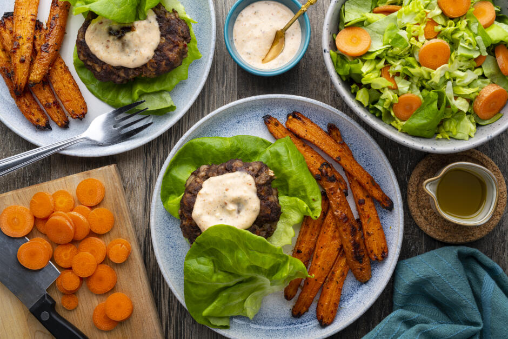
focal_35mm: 50
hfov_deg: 39.6
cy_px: 170
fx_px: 706
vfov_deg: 27.0
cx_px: 254
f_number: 16
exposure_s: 1/200
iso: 100
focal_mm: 50
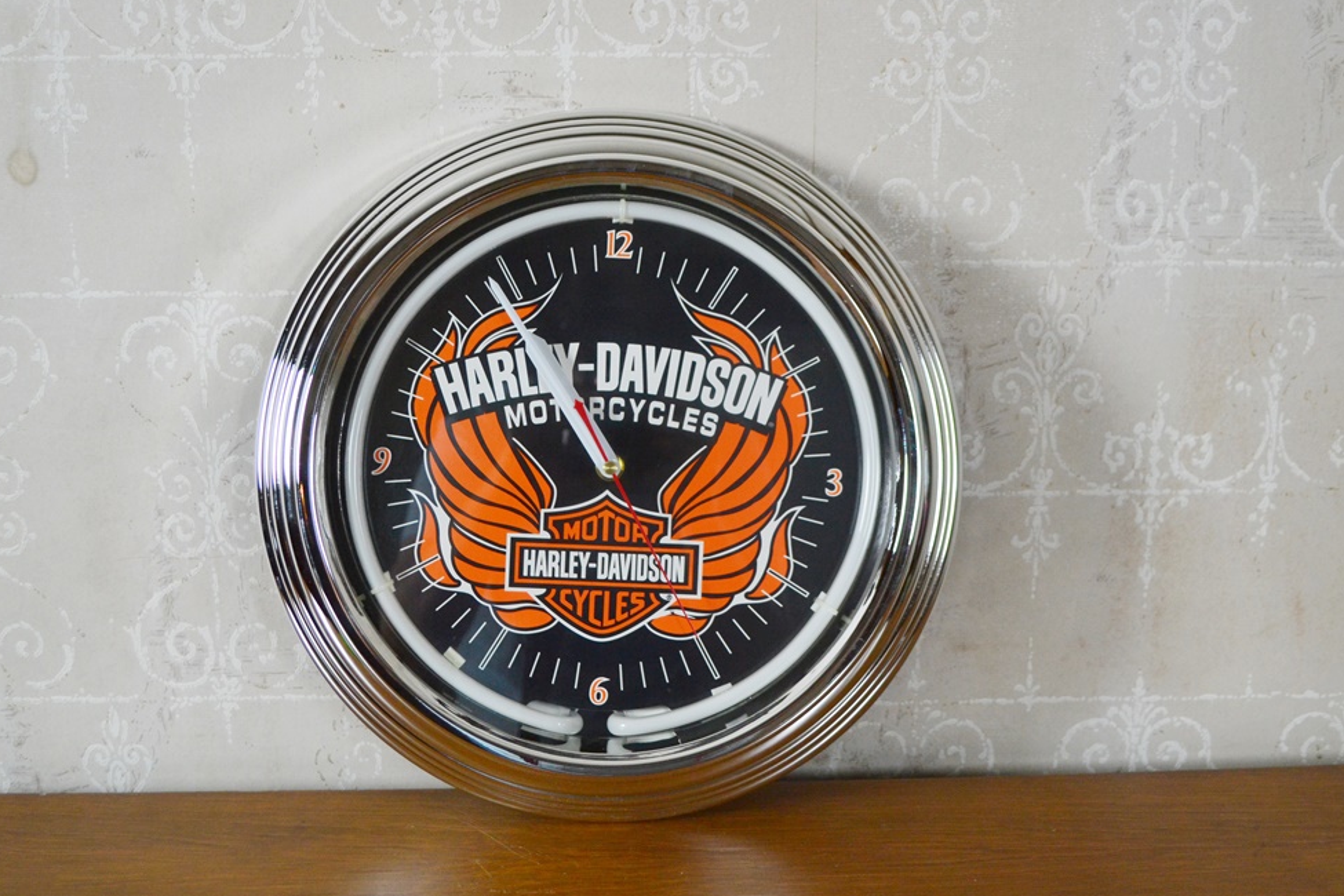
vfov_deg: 33.4
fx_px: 1493
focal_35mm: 40
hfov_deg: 48.5
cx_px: 674
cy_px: 450
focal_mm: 26
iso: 720
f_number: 4.2
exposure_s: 1/60
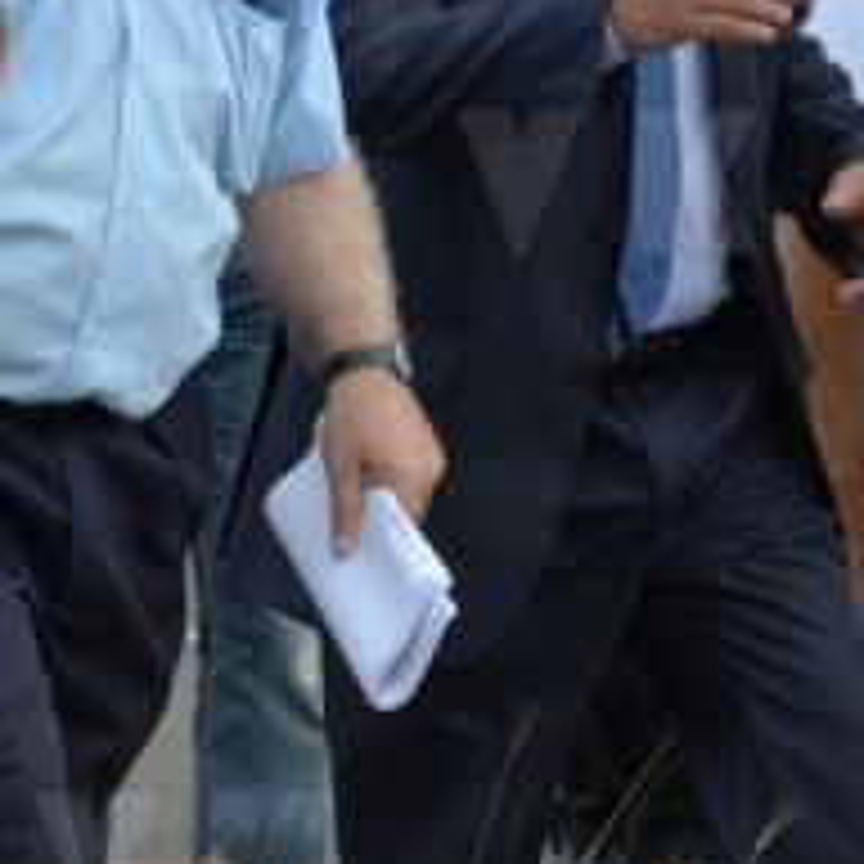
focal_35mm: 556
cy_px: 320
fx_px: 15694
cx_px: 1008
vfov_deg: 3.2
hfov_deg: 3.1
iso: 400
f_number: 8
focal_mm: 105
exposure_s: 1/400
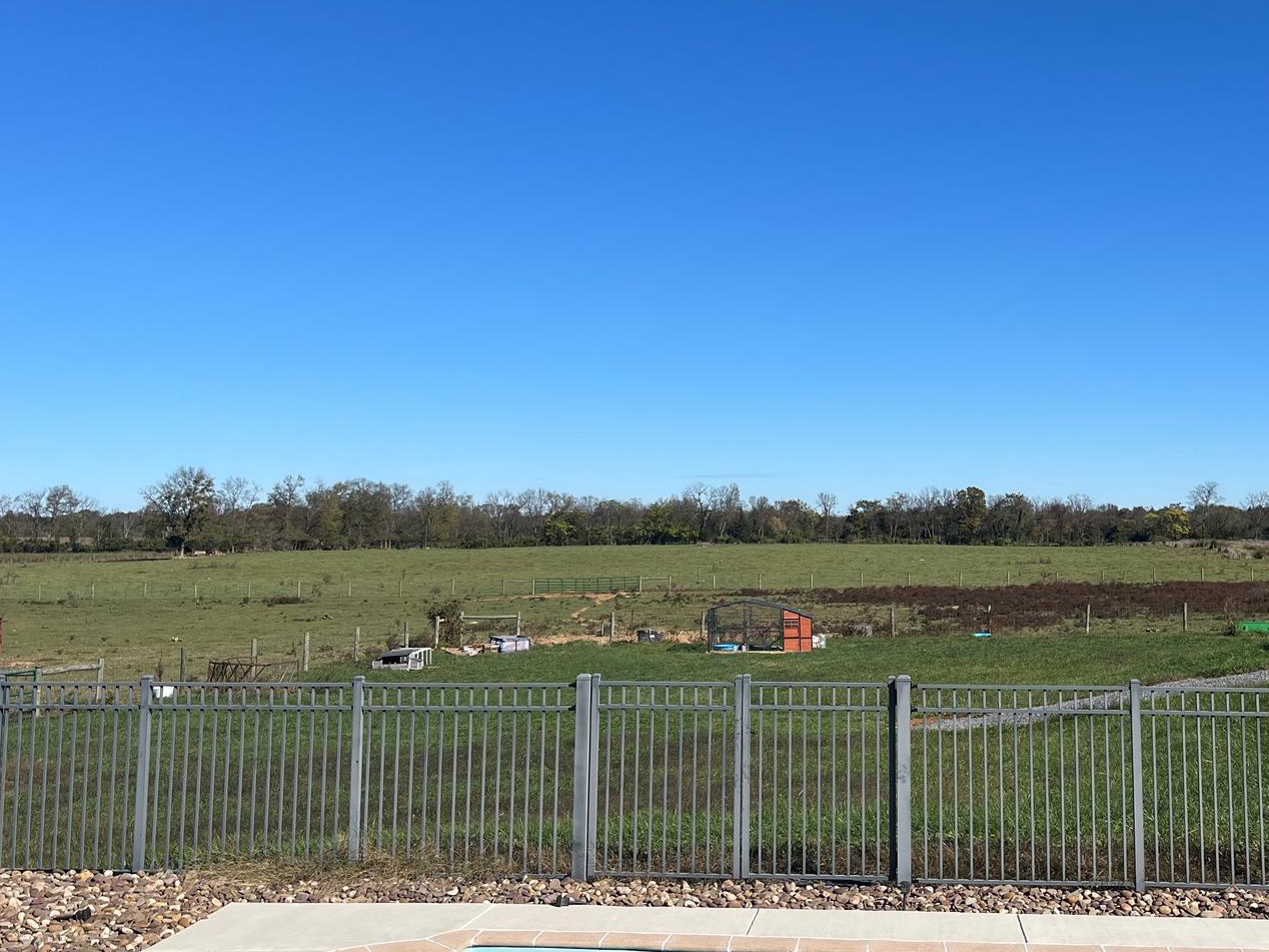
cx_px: 778
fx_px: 1540
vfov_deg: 34.2
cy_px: 375
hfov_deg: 44.5
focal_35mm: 42
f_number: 1.6
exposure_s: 1/4854
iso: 50
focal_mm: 5.1
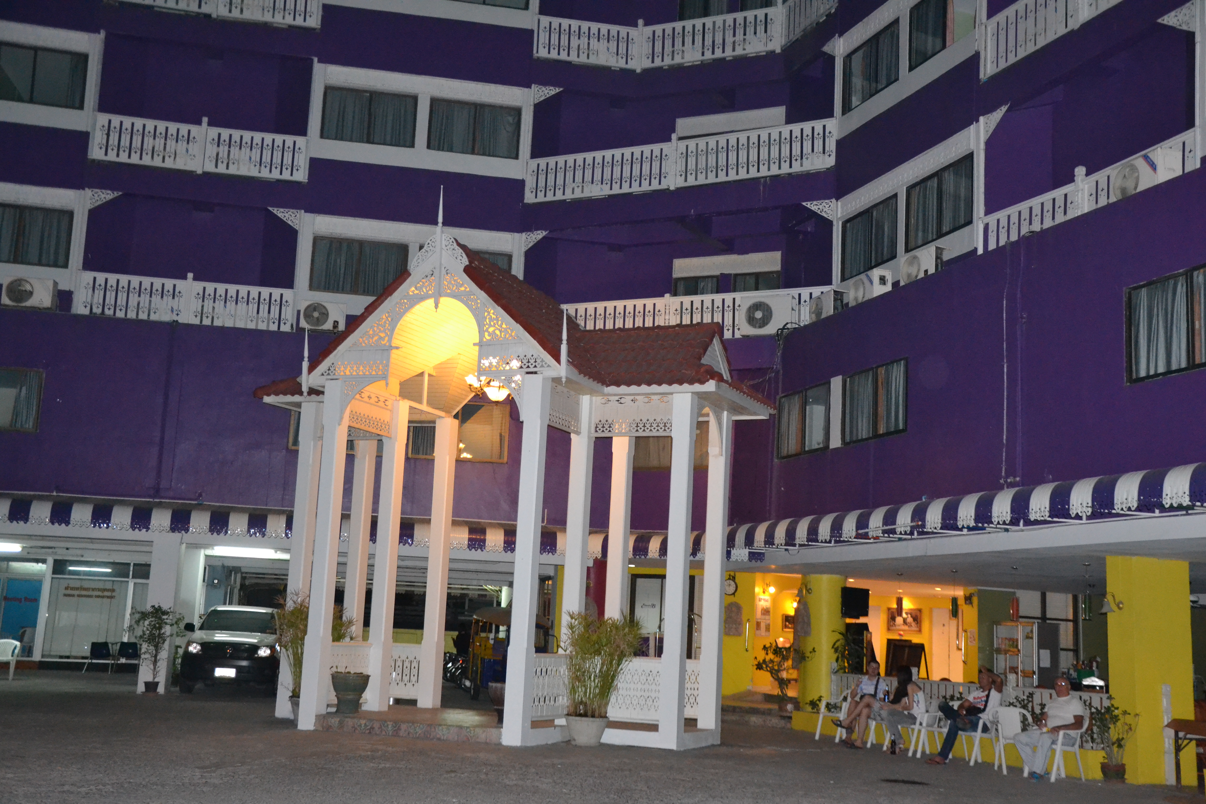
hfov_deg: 49.6
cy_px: 402
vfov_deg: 34.2
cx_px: 603
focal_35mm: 39
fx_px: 1306
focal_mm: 26
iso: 3200
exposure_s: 1/60
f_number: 4
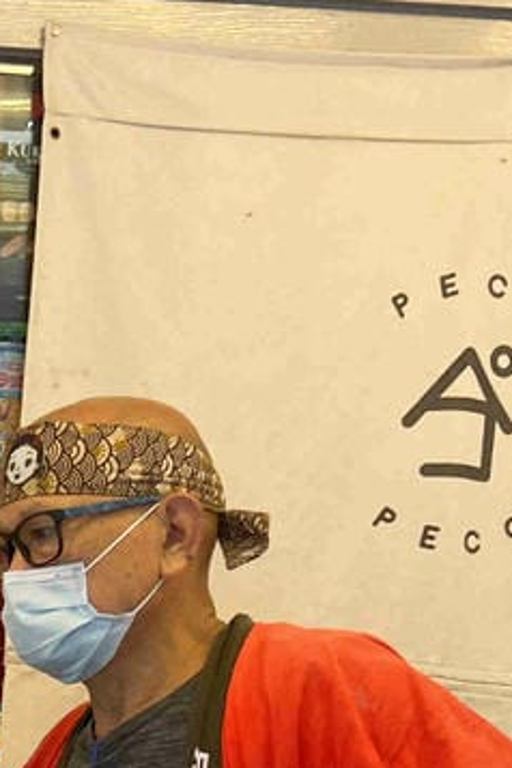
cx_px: -333
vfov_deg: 20.7
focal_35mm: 91
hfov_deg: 13.8
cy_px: 955
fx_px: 1941
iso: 32
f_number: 1.5
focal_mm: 5.7
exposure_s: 1/136
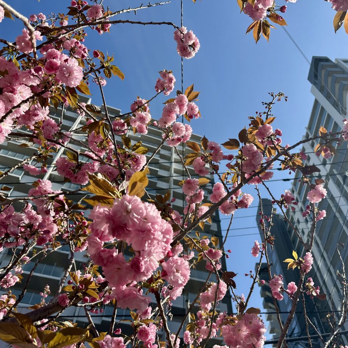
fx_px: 330
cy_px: 175
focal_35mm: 29
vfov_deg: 55.6
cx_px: 194
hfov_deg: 55.5
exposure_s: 1/3717
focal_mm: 6.86
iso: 80
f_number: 1.78
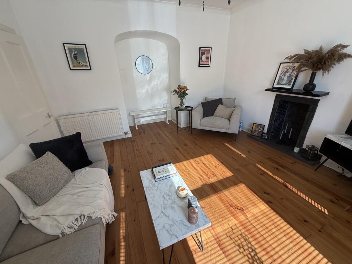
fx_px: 142
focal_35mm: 14
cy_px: 132
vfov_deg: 85.7
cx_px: 176
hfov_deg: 102.1
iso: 64
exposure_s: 1/140
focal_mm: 2.22
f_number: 2.2
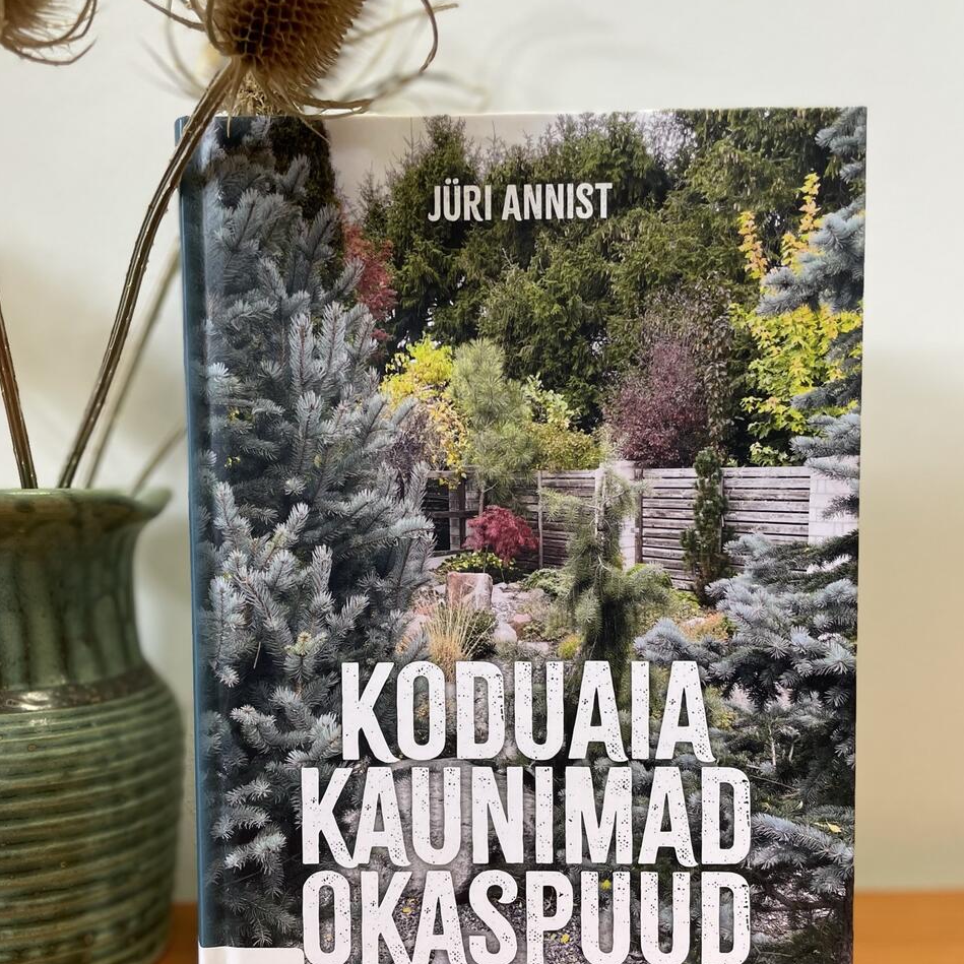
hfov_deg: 52.5
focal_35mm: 31
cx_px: 484
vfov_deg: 52.4
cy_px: 544
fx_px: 977
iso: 100
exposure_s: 1/100
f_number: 1.6
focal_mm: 4.2
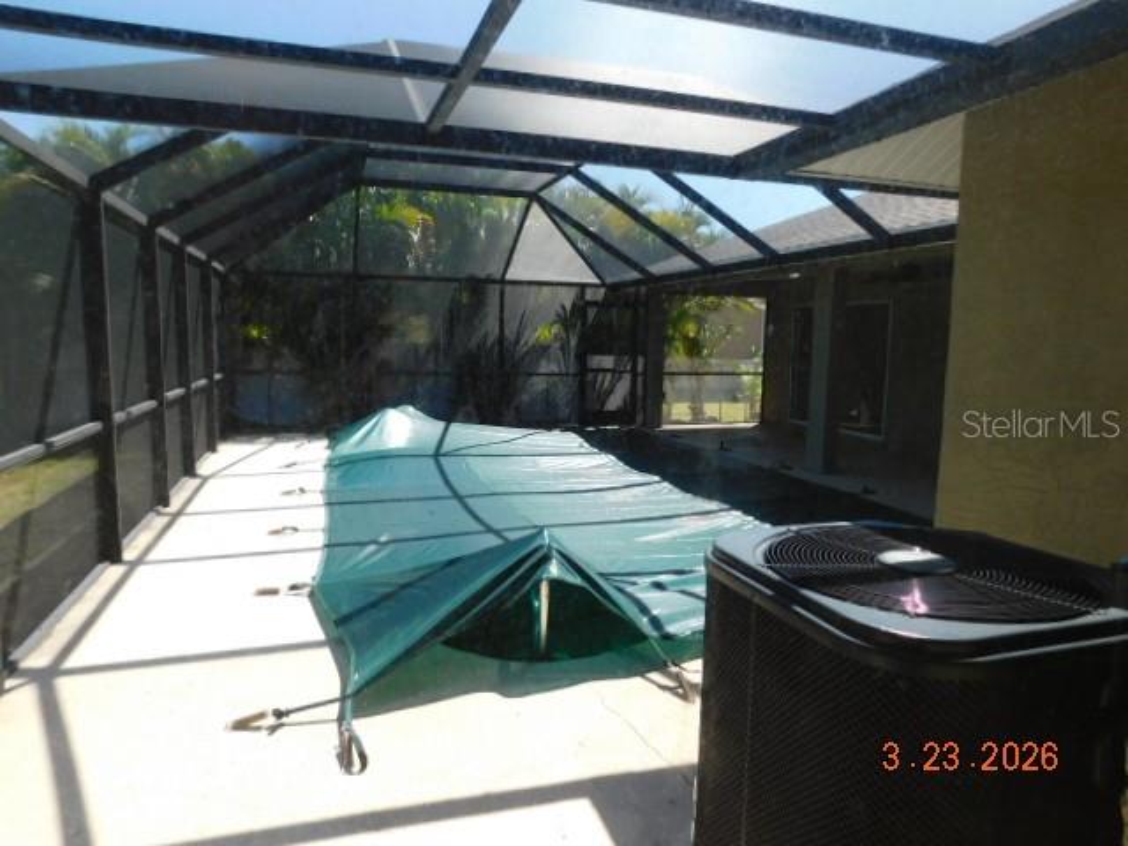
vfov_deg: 58.9
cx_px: 564
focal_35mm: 23
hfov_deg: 73.9
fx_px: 749
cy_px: 423
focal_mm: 4
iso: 125
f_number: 3
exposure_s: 1/500
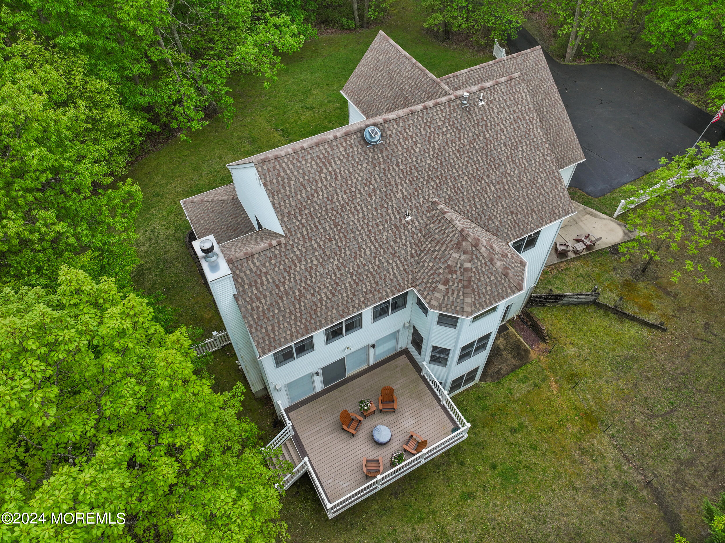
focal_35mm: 24
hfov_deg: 71.6
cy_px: 272
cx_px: 362
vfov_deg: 56.8
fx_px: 502
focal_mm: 12.29
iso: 100
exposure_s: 1/80
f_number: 2.8
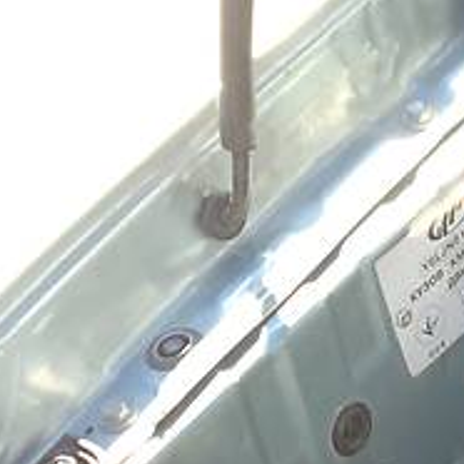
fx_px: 1668
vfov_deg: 14.7
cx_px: 619
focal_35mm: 110
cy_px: 706
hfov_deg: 15.1
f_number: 2.2
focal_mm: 4.2
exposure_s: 1/100
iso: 32
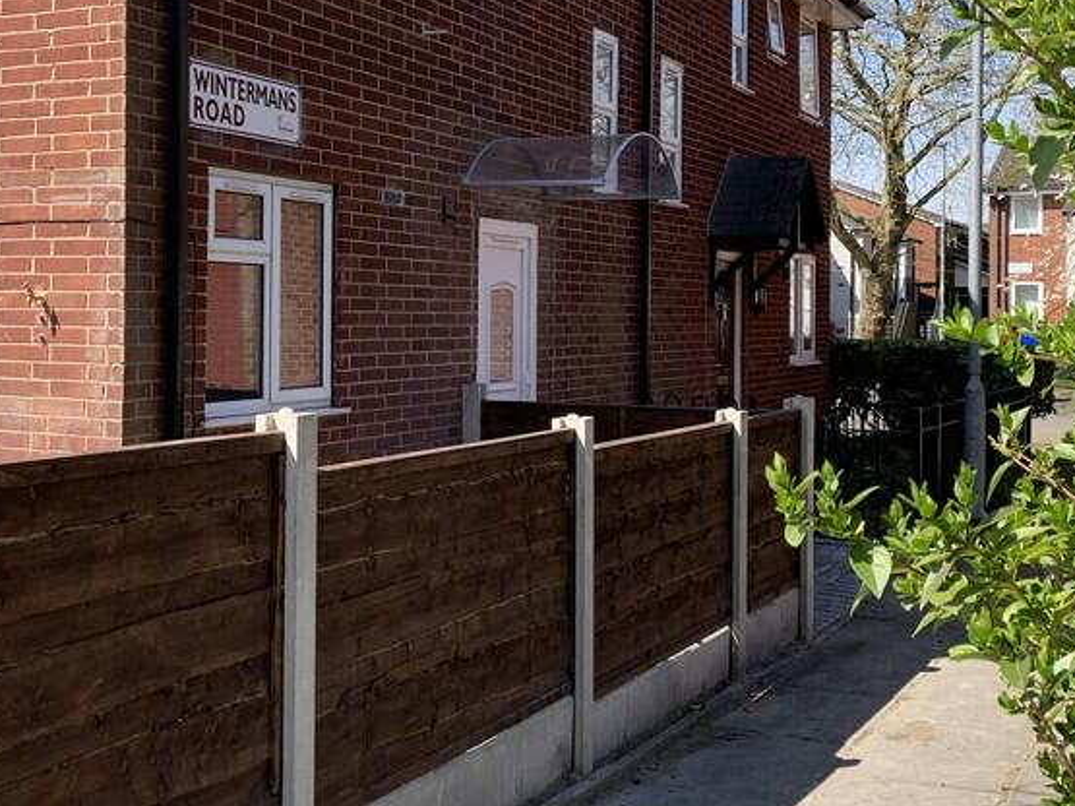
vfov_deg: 30.1
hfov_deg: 39.0
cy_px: 283
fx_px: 1490
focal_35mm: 48
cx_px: 327
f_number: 1.8
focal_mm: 4.25
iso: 25
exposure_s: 1/842
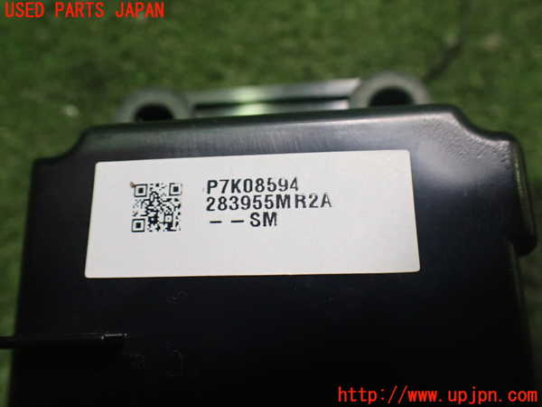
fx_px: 470
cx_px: 271
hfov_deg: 60.0
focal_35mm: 30
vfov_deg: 46.8
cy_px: 204
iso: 800
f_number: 2.3
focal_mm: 5.4
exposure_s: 1/40
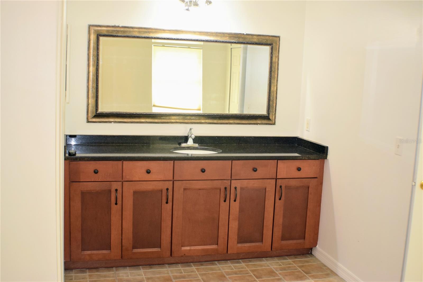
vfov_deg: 25.0
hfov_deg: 36.9
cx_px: 212
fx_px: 634
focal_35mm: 54
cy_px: 141
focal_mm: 36
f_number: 4.8
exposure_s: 1/80
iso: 800
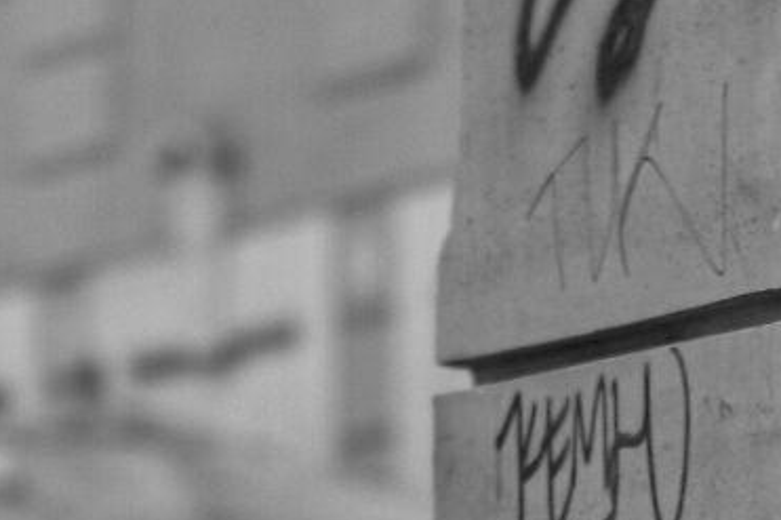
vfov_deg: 2.5
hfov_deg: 3.8
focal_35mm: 544
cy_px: 804
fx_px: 11796
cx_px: 884
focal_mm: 56
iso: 200
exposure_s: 1/800
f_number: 1.6
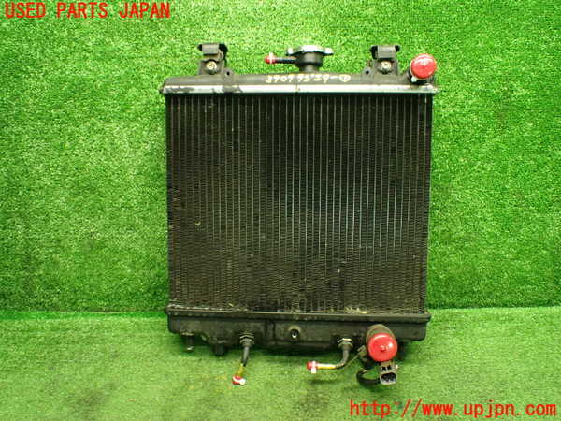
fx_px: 486
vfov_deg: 46.8
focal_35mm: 30
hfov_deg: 60.0
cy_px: 210
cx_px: 280
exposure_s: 1/50
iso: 800
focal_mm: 5.4
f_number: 2.3
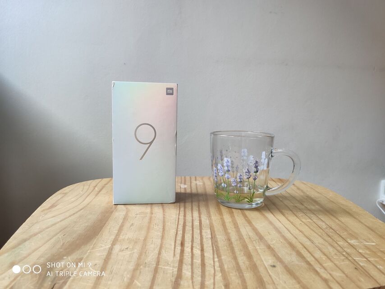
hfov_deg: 67.3
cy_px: 144
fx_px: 289
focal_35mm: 26
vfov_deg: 53.1
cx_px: 192
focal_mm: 4.75
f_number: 1.75
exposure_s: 1/100
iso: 1105
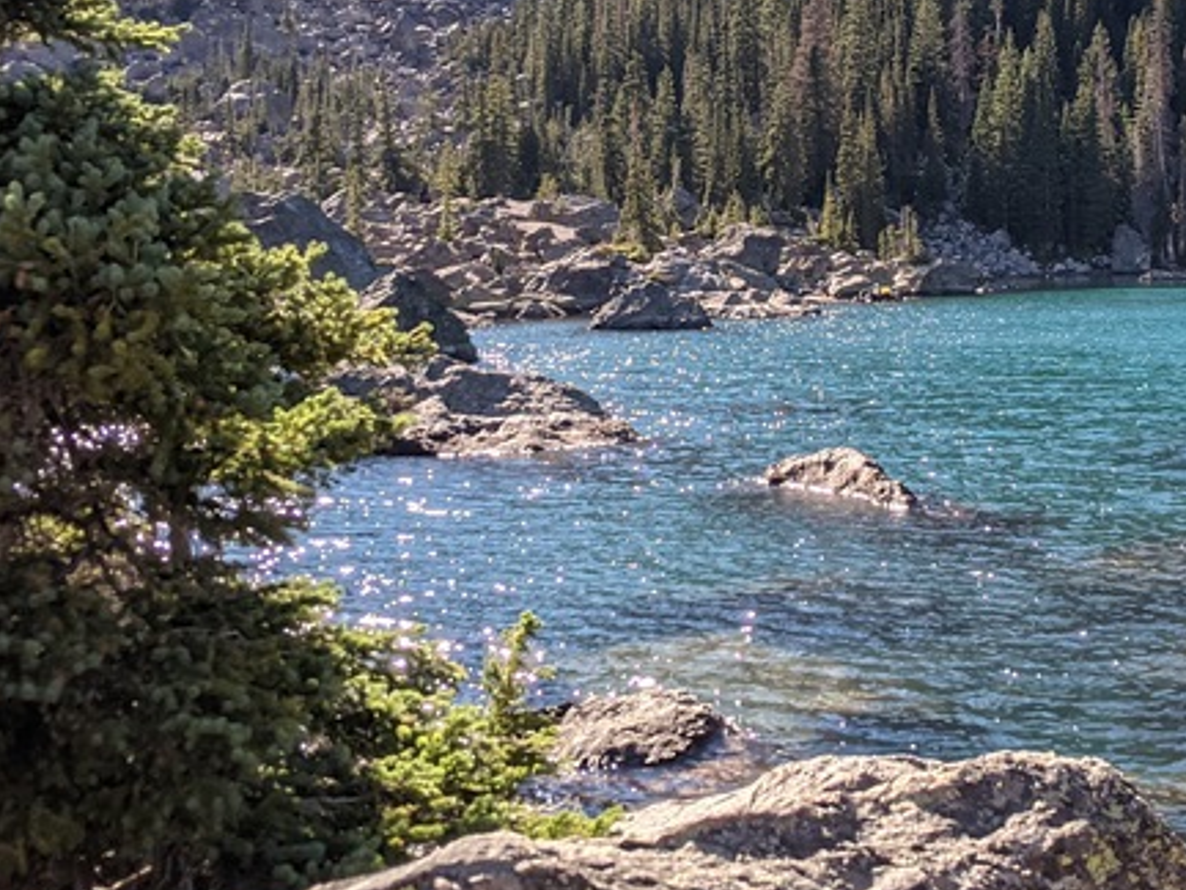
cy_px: 265
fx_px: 2193
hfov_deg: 30.0
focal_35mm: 64
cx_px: 800
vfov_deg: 22.8
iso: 56
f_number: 1.8
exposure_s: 1/1805
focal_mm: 4.44
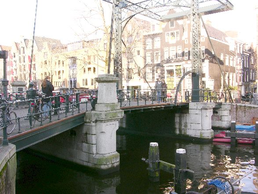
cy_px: 97
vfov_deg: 40.7
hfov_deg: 52.6
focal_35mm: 35
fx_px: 261
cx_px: 129
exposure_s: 1/43.8
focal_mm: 8.9
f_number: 5
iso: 50
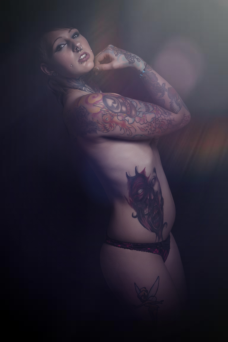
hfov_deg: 17.5
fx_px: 741
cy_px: 171
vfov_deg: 26.0
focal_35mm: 78
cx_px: 114
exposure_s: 1/200
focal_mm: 52
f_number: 9
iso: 100
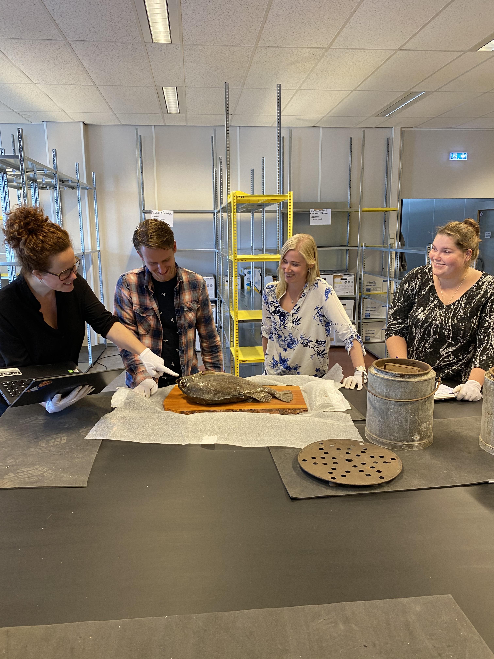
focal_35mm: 26
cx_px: 247
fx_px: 495
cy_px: 330
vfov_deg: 67.3
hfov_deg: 53.1
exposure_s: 1/50
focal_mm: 4.25
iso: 125
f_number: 1.8
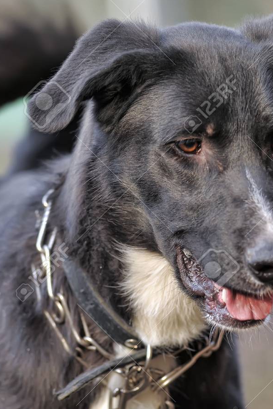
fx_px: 3311
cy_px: 185
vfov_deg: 7.1
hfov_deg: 4.7
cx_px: 196
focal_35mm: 291
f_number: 7.1
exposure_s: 1/200
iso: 400
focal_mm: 200
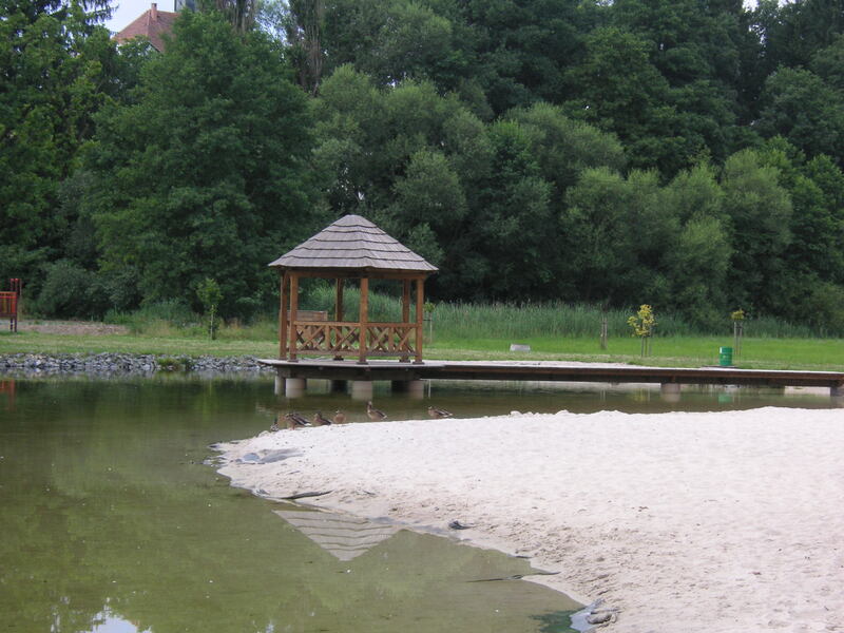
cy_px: 316
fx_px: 2243
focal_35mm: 92
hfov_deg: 21.3
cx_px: 422
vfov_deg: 16.1
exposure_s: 1/180
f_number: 4.8
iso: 50
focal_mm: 15.2
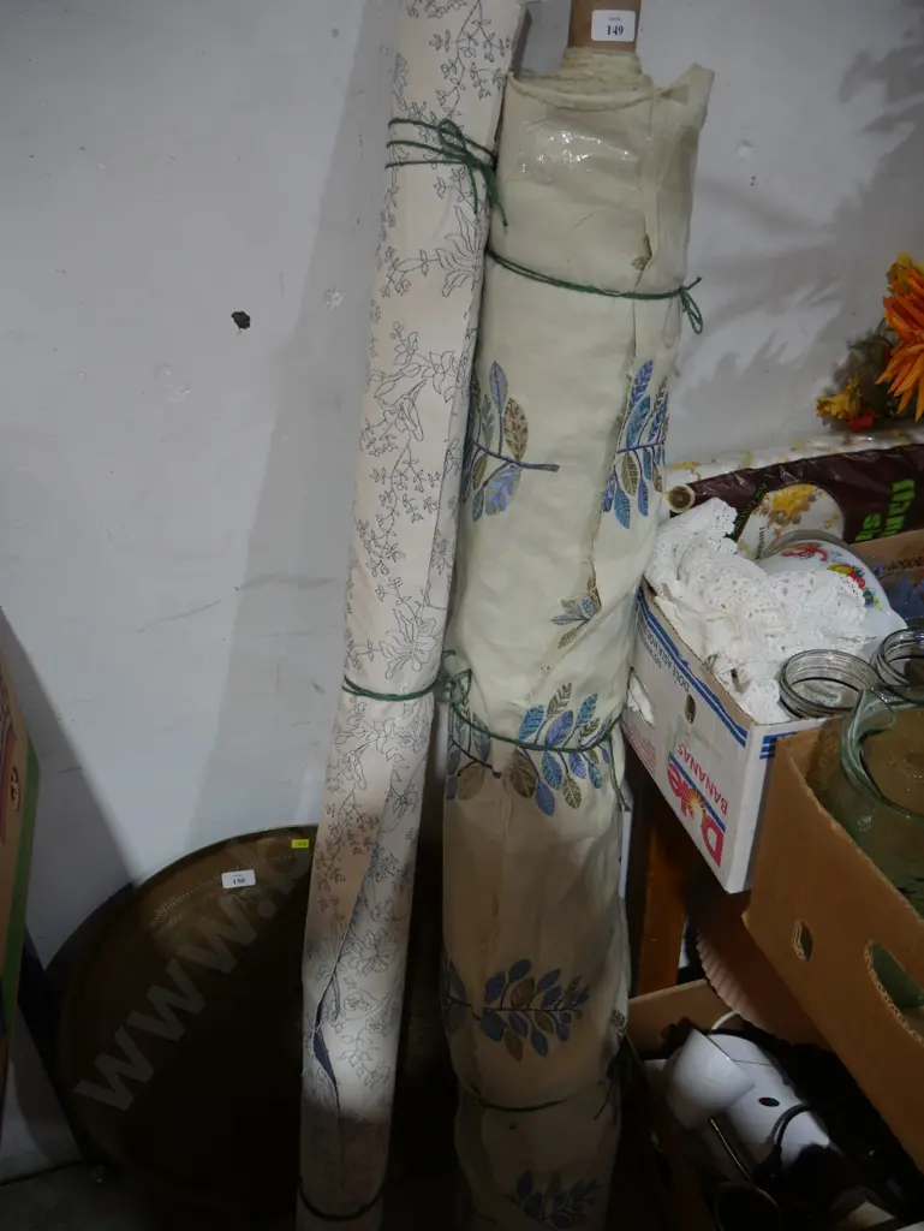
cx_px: 462
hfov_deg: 49.8
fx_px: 996
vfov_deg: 63.4
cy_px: 616
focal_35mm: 28
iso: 400
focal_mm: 14
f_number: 3.5
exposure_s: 1/60
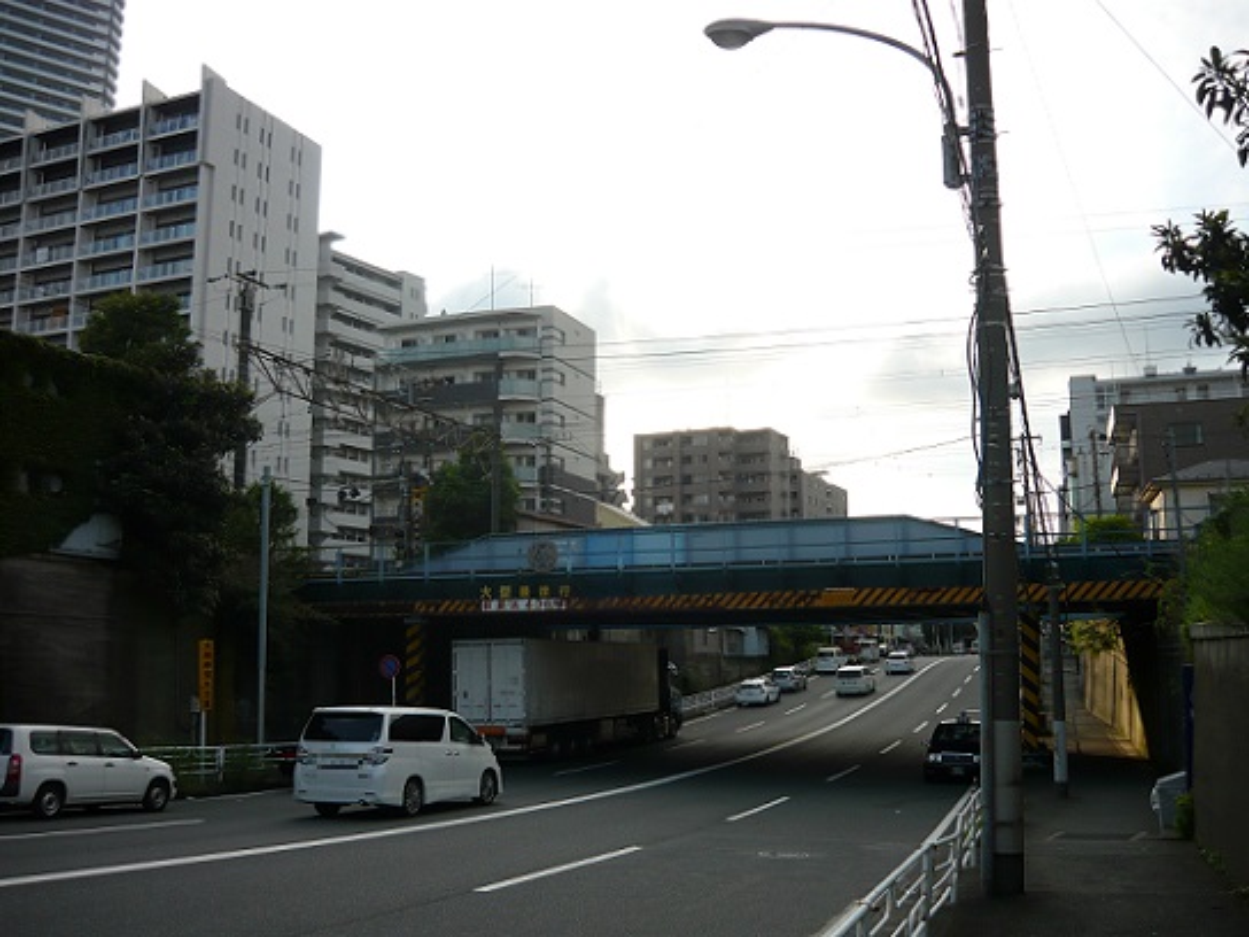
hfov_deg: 55.4
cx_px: 624
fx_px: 1191
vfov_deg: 42.9
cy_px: 468
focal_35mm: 33
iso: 100
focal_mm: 5.5
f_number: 2.8
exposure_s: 1/800
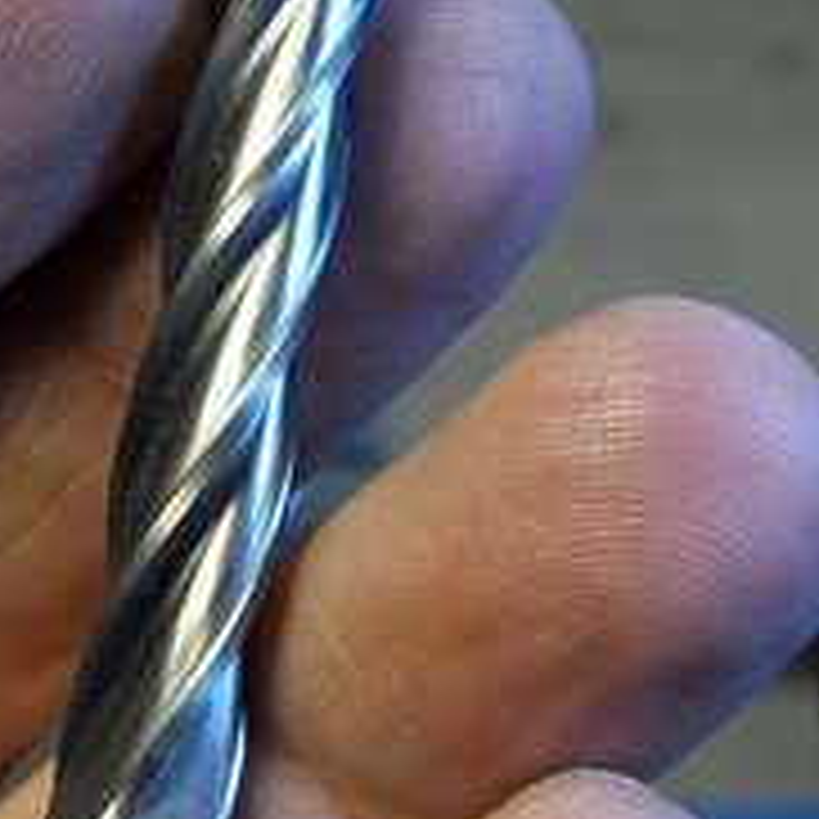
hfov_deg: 25.2
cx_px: 284
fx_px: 1820
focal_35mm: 68
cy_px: 158
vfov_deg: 24.9
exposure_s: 1/45
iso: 120
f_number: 3.5
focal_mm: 6.3
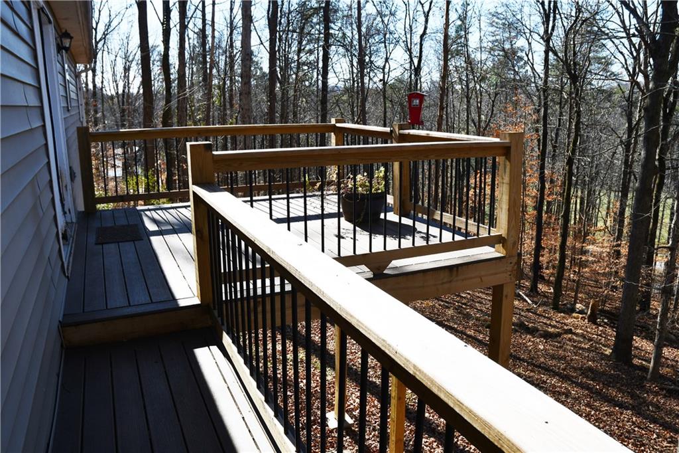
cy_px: 226
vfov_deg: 47.9
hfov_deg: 67.4
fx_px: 509
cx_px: 340
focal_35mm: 27
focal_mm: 18
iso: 110
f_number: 8
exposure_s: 1/250
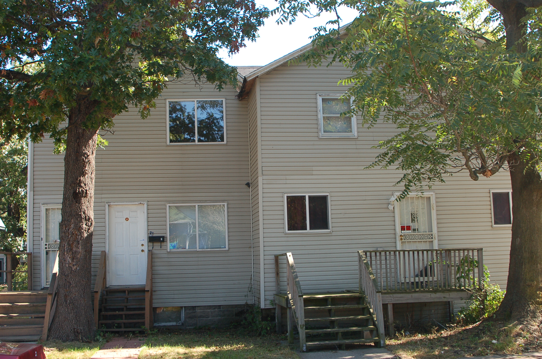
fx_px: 631
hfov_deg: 46.5
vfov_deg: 31.8
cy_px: 180
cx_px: 271
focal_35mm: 42
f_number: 5.6
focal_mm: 28
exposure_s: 1/125
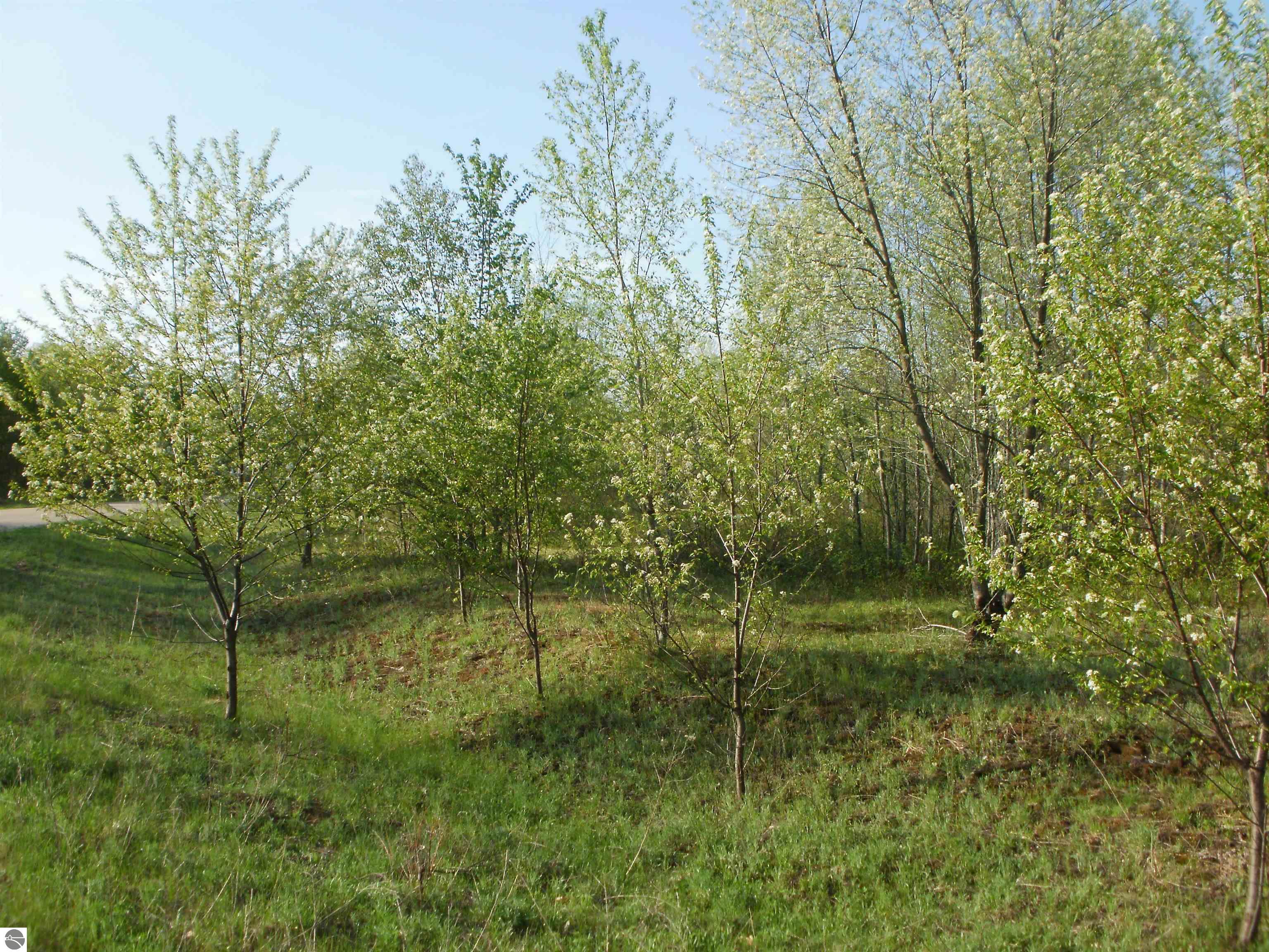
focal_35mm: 36
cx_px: 634
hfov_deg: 51.4
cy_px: 476
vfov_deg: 39.7
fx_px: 1320
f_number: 5.6
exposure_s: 1/250
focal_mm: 6.3
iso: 100
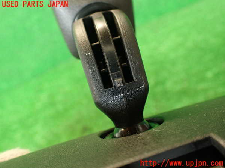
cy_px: 84
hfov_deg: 60.0
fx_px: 195
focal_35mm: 30
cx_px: 112
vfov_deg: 46.8
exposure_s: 1/30
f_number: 2.3
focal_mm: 5.4
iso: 320
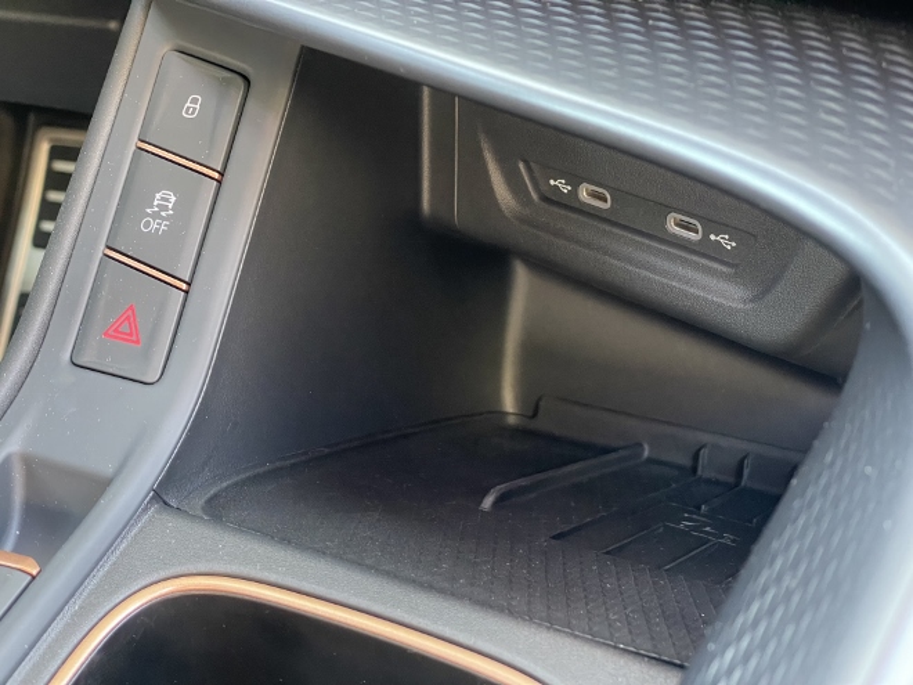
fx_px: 1372
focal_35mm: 52
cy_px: 342
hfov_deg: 36.8
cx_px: 456
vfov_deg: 28.0
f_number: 2
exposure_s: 1/49
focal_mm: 6
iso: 640
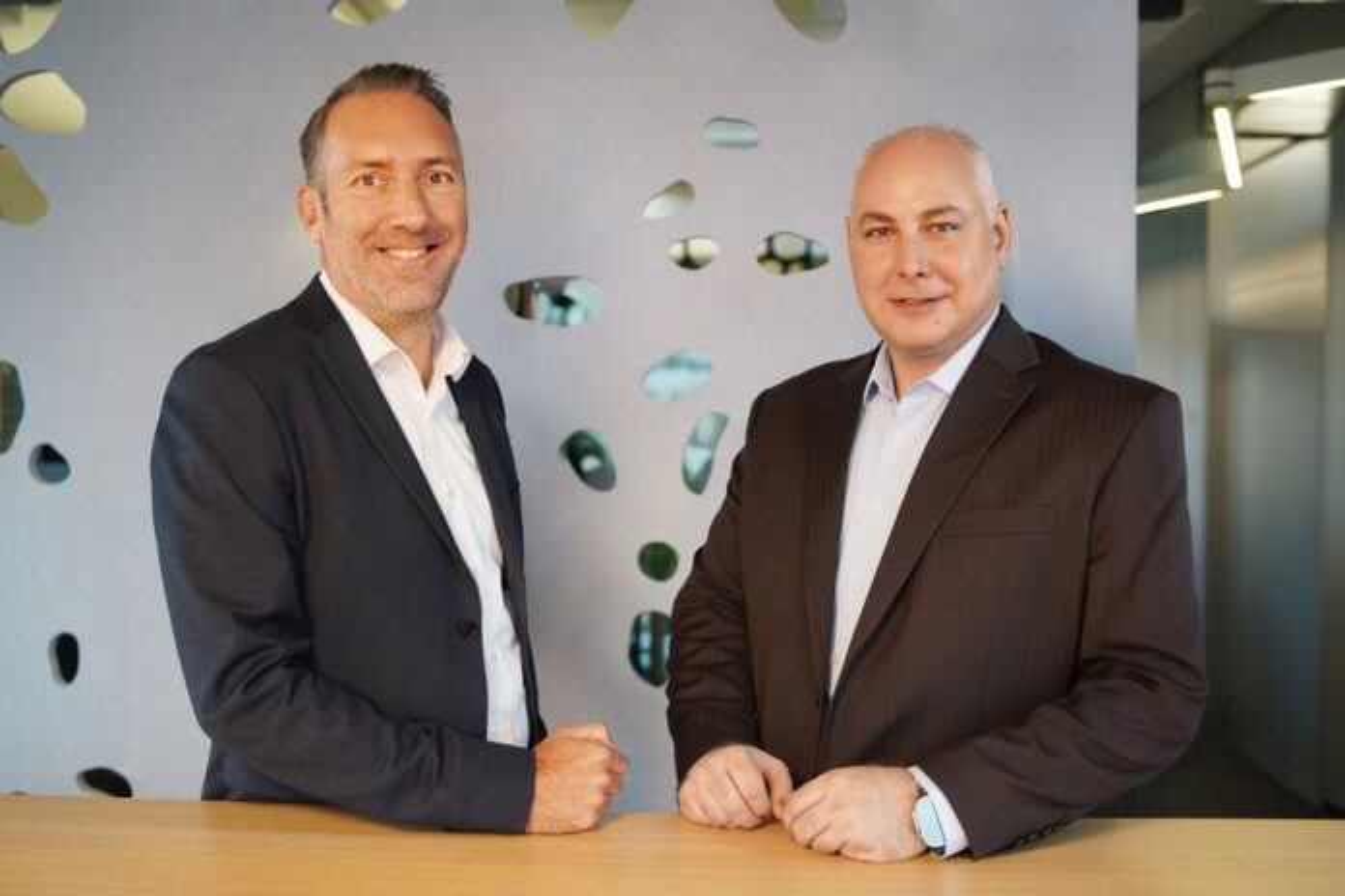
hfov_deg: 54.4
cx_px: 672
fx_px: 1308
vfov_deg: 37.9
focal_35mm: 35
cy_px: 448
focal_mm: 35
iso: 100
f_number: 2.8
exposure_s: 1/80
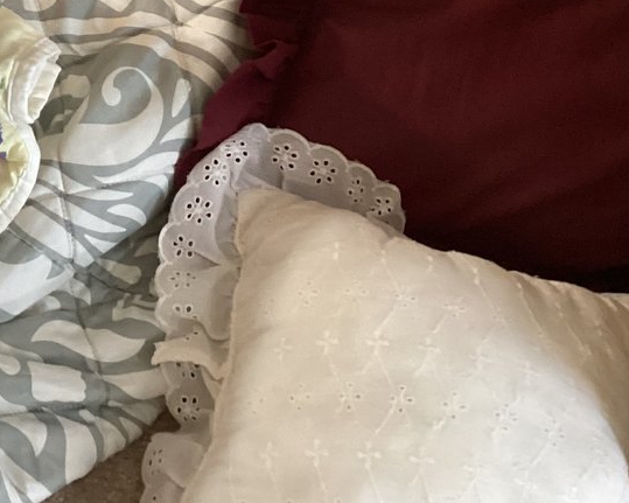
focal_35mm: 85
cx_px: -36
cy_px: -39
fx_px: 1582
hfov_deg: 21.5
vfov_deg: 17.5
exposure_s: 1/50
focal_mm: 3.3
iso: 320
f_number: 2.4
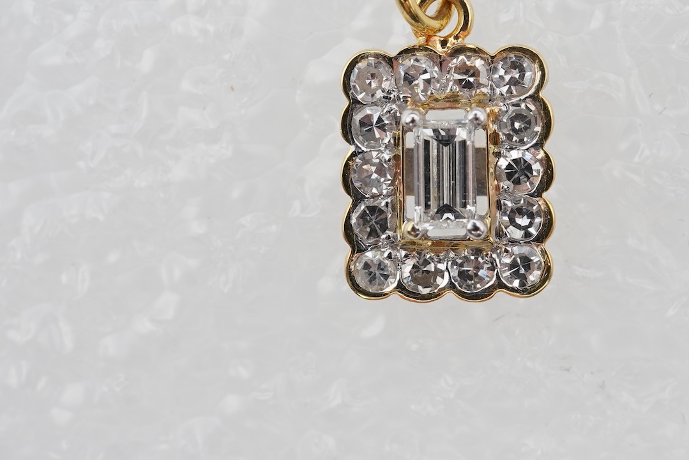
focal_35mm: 75
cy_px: 169
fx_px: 1436
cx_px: 437
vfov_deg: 18.2
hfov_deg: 26.9
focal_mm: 30
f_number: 16
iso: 640
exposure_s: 1/125
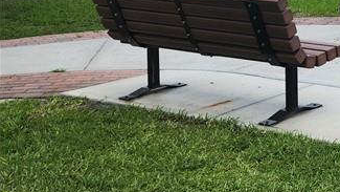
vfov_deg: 14.7
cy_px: -47
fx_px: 712
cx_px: 535
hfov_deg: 21.6
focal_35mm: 79
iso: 20
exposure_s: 1/1920
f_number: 1.8
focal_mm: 5.4
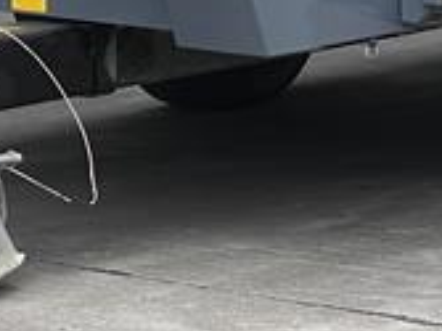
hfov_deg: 6.5
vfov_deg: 4.8
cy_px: -209
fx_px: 3904
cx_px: 127
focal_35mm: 306
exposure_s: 1/211
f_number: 2.2
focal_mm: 7.5
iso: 20
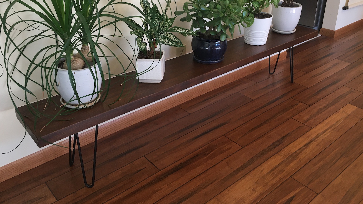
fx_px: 327
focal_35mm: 34
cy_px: 62
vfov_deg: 34.2
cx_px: 186
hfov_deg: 58.0
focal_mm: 4.15
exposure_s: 1/30
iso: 32
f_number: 2.2
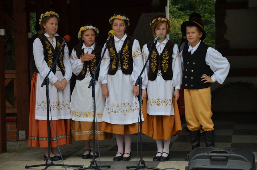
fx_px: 748
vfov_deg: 13.0
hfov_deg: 19.5
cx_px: 128
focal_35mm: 105
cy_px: 85
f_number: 4.5
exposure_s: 1/3200
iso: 1600
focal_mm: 70
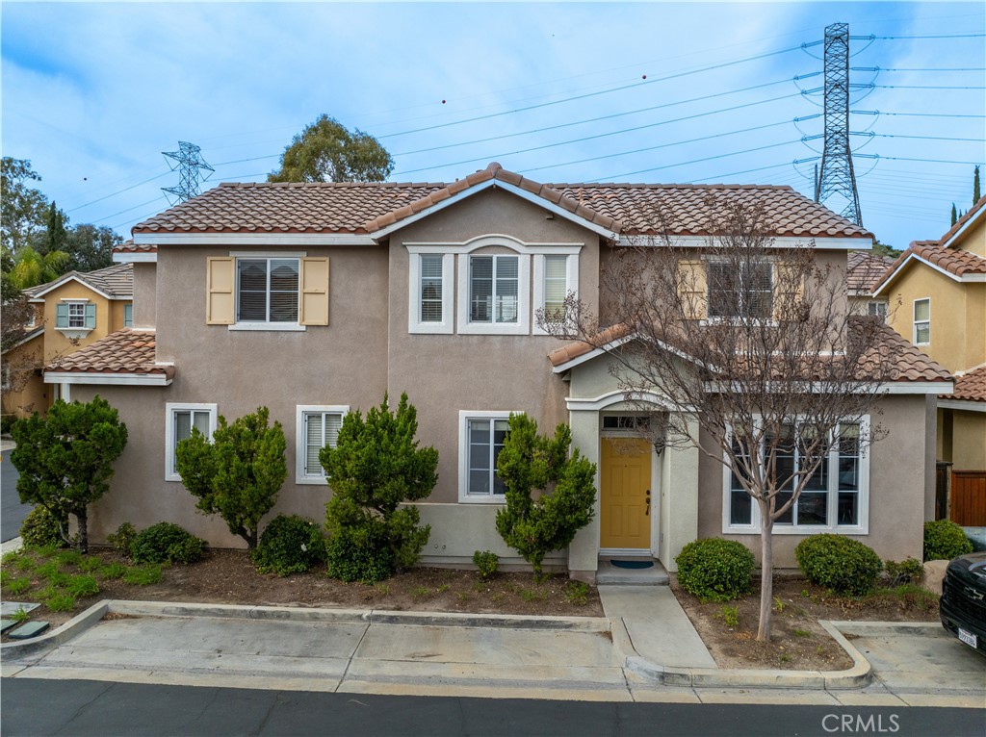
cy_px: 368
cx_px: 493
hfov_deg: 71.6
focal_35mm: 24
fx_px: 683
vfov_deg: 56.7
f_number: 2.8
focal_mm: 12.29
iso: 100
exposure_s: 1/240
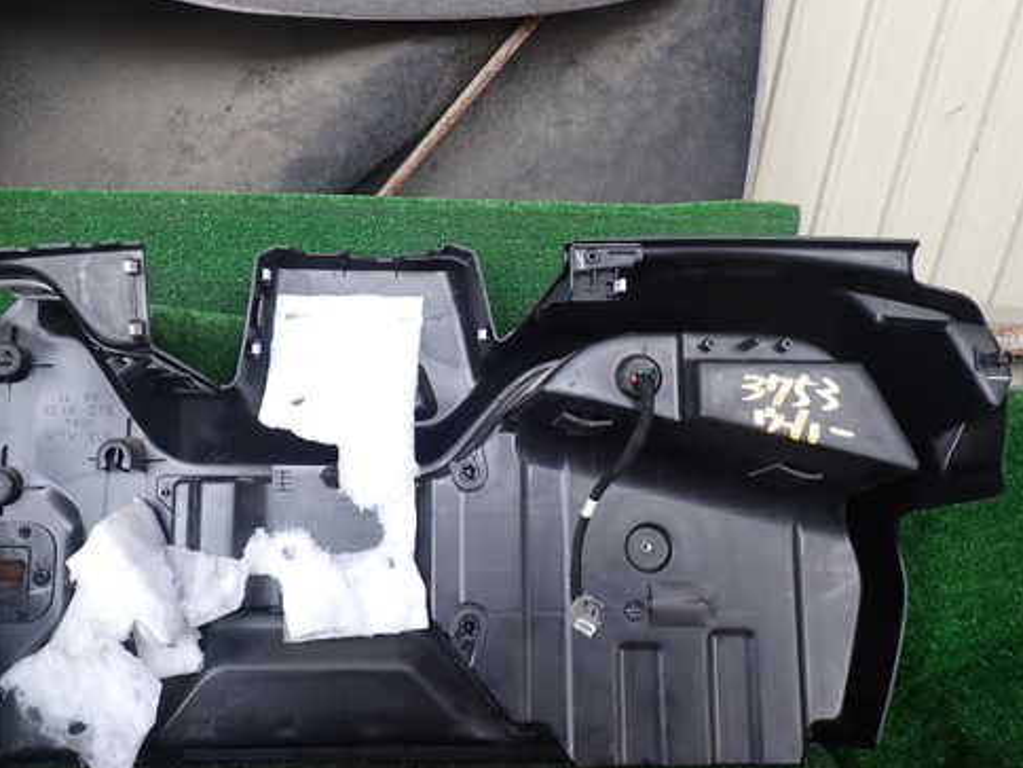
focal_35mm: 31
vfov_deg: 45.4
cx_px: 429
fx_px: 916
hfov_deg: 58.1
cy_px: 404
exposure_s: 1/60
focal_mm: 4.5
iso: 100
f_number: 2.8
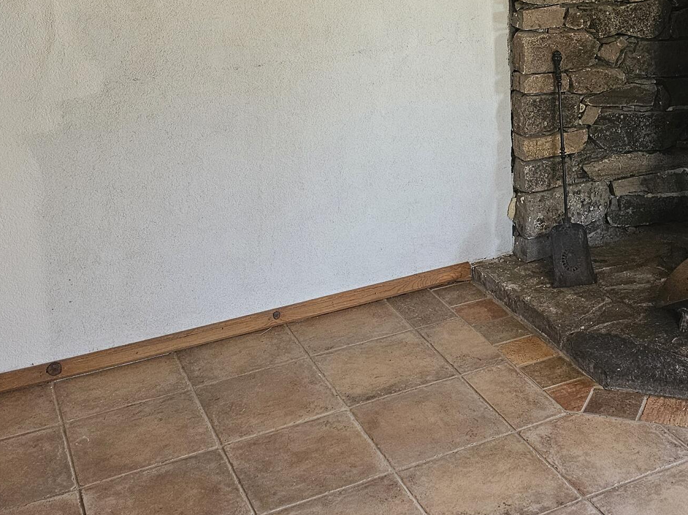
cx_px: 542
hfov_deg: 35.1
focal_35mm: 53
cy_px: 32
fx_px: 1053
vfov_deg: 26.4
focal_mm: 6.3
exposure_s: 1/120
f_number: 1.7
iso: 320
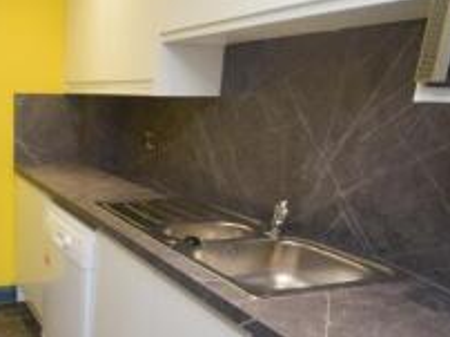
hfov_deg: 47.9
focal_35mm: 34
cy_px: 229
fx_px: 441
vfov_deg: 41.1
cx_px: 38
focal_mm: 10
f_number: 3.5
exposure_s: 1/60
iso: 800
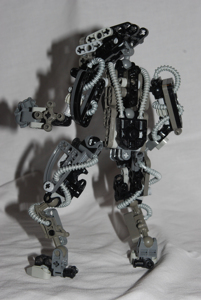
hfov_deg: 17.5
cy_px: 150
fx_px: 651
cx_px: 100
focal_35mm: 78
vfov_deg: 26.0
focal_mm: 52
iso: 400
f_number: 11
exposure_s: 1/200
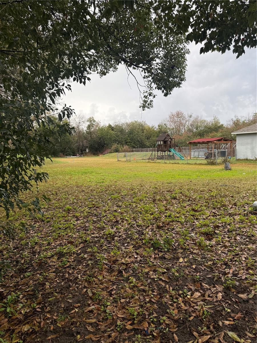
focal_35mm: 24
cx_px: 128
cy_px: 172
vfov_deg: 71.6
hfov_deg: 56.8
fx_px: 238
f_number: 1.78
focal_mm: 6.76
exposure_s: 1/1314
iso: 100
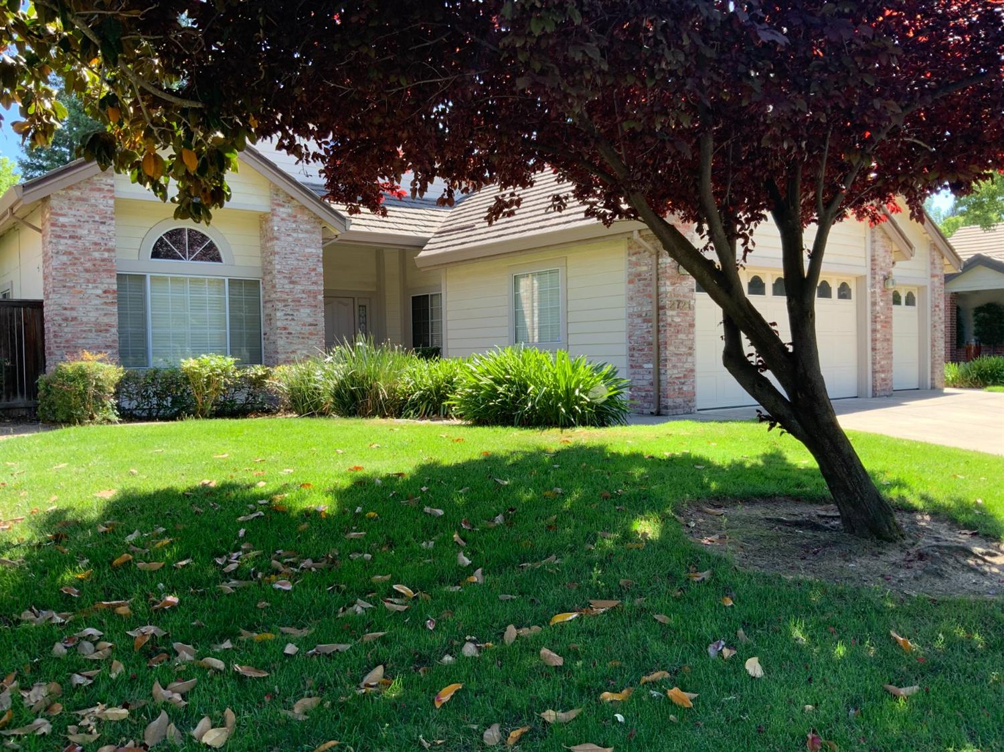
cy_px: 376
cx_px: 502
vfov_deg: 48.2
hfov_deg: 61.7
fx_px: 841
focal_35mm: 29
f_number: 1.8
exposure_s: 1/222
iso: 16
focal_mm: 3
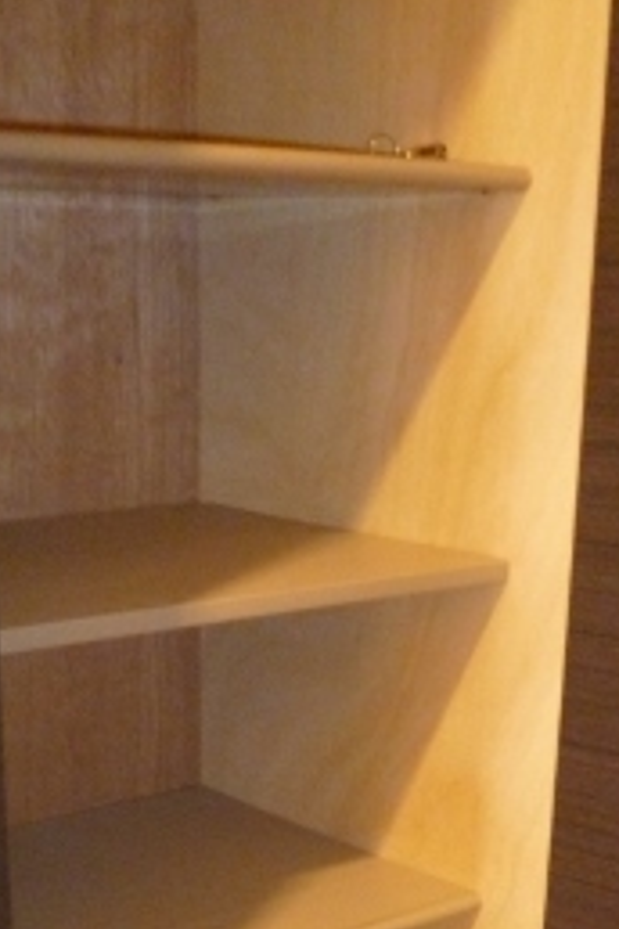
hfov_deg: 21.9
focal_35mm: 62
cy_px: 940
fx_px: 1599
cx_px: 299
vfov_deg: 30.0
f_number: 2.5
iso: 400
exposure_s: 1/8
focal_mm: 4.3
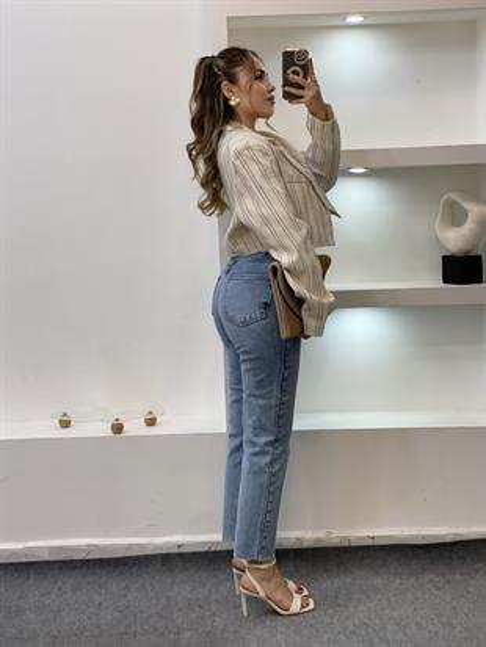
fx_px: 973
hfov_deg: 28.0
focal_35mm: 52
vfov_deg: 36.8
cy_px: 324
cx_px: 243
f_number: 2
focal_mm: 6
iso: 64
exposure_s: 1/100
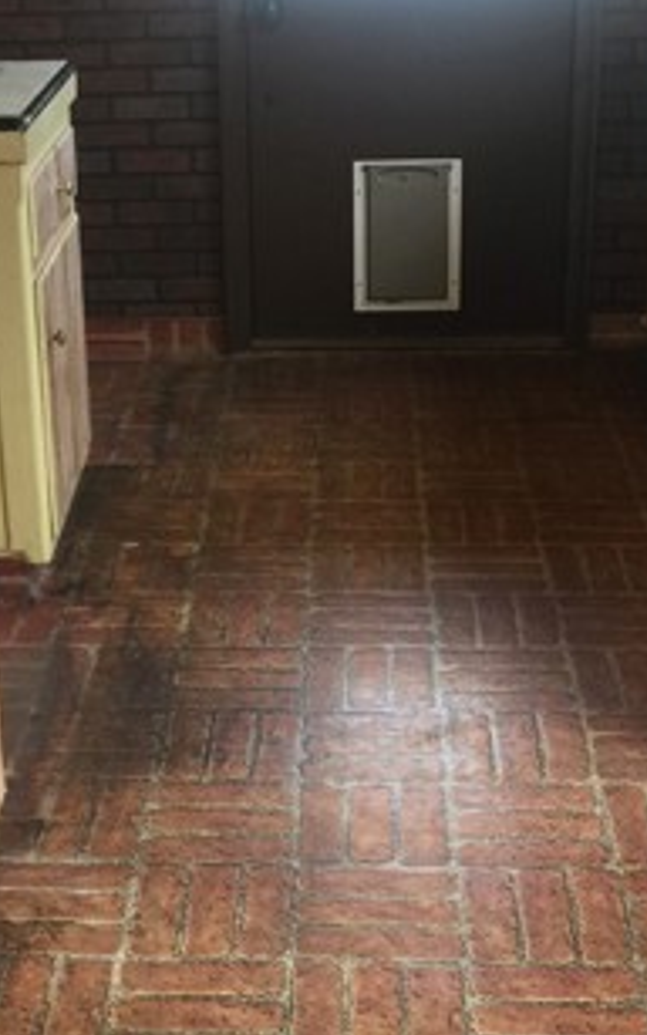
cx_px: 246
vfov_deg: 32.0
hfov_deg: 20.3
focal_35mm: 64
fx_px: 1805
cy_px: 469
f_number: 2.2
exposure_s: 1/40
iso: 40
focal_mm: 4.15
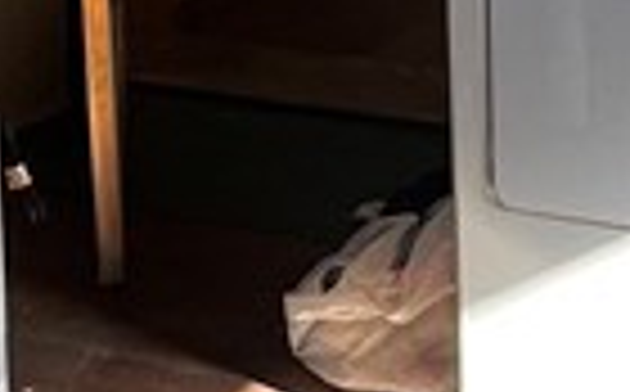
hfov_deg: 18.6
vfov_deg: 11.5
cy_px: -419
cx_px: 900
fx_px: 1731
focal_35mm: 101
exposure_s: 1/99
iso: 64
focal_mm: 1.57
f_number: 1.8
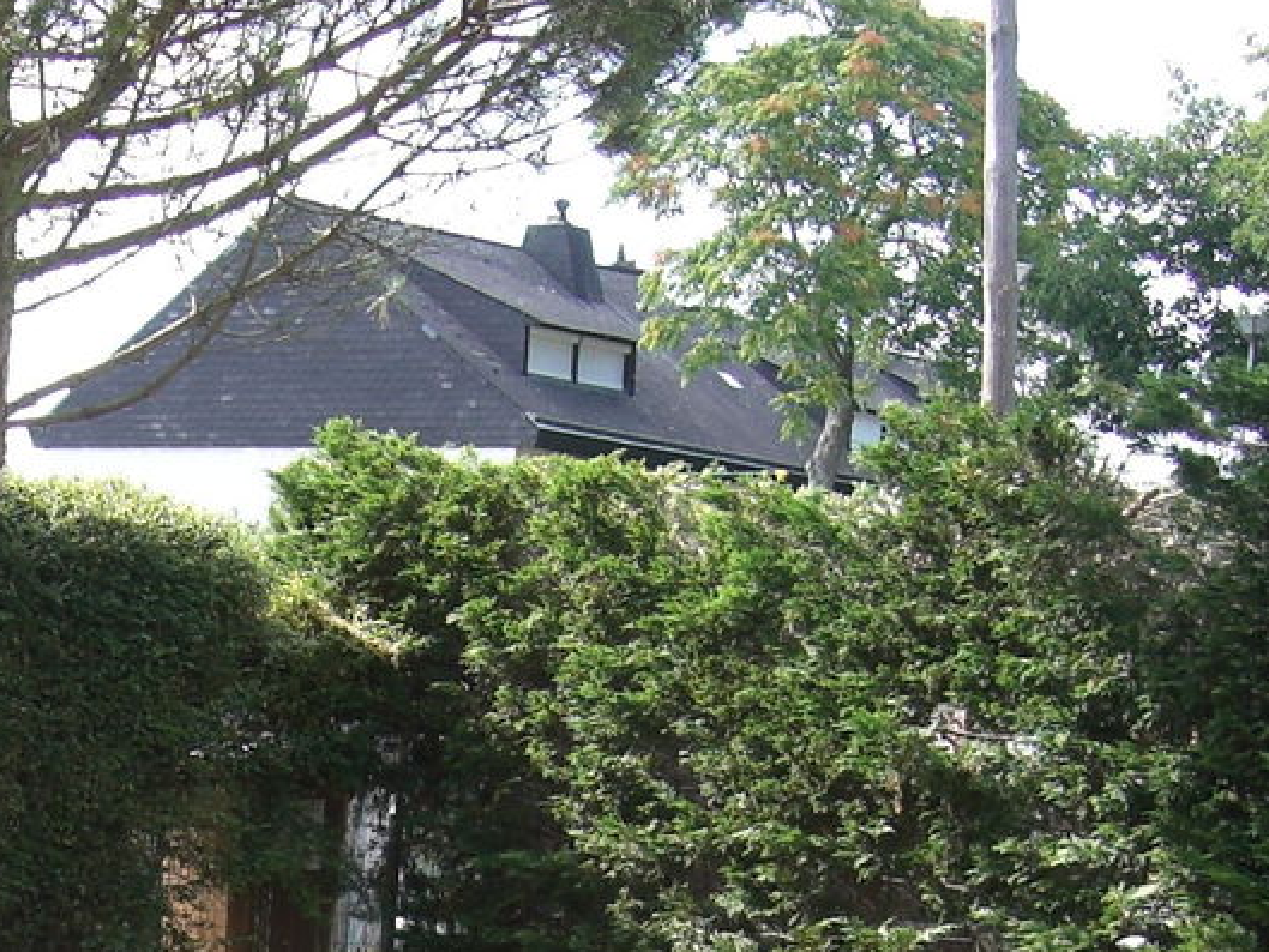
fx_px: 4217
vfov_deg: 12.6
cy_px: 1098
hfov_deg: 16.9
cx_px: 137
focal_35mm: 115
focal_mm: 6.2
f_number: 2.7
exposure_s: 1/200
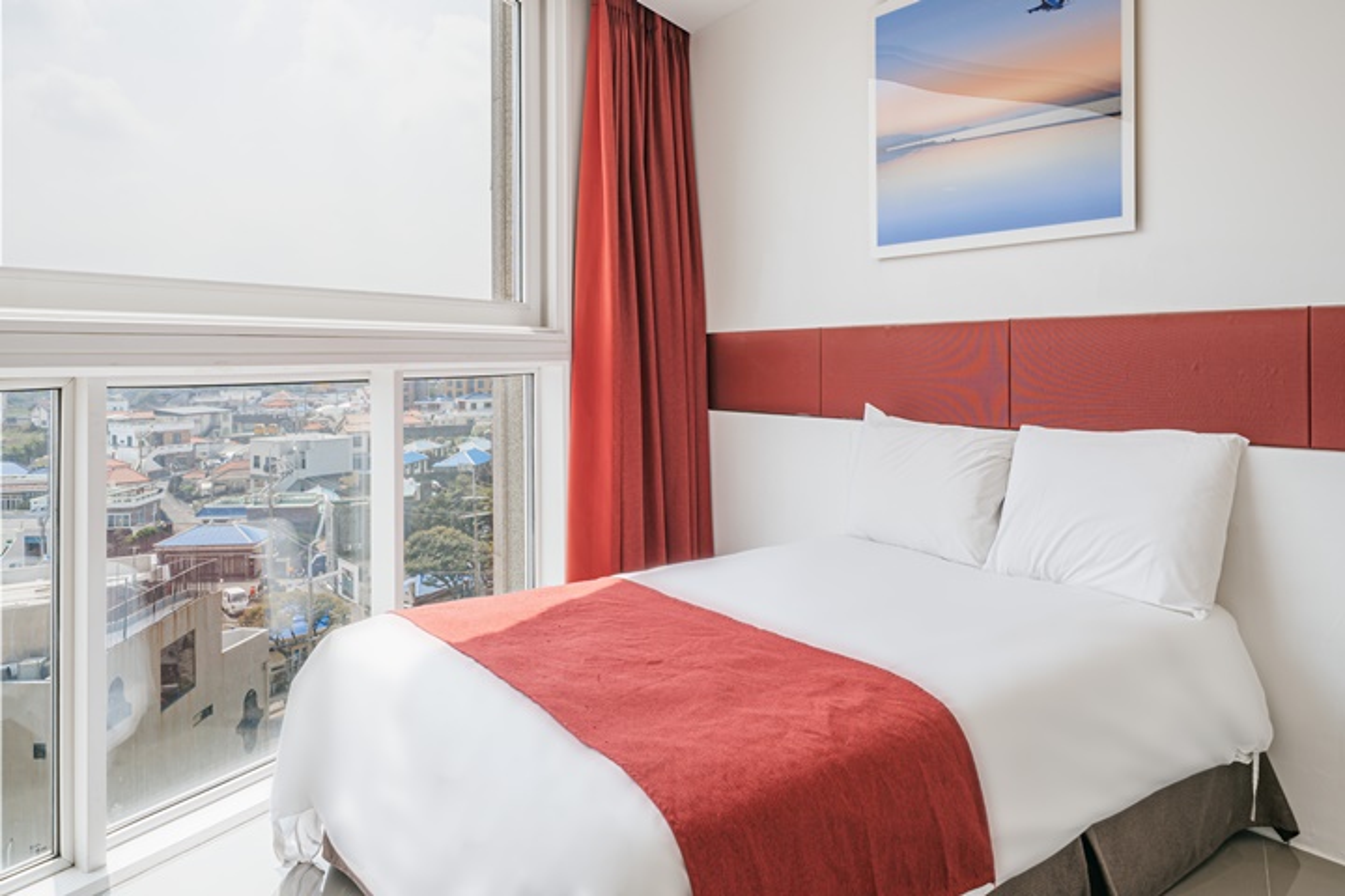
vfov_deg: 53.1
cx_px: 672
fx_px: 897
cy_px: 448
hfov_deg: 73.7
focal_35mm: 24
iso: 200
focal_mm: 24
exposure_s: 1/60
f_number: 10
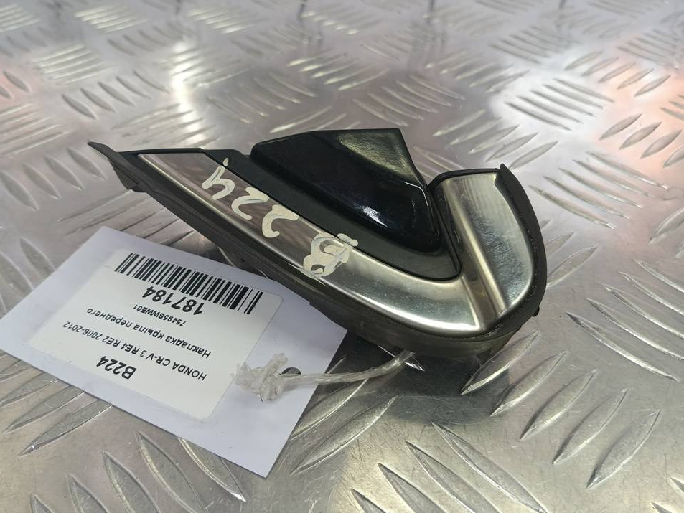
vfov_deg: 48.2
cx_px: 331
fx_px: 573
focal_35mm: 29
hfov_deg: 61.6
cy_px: 240
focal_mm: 4.11
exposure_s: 1/50
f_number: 1.6
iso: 78
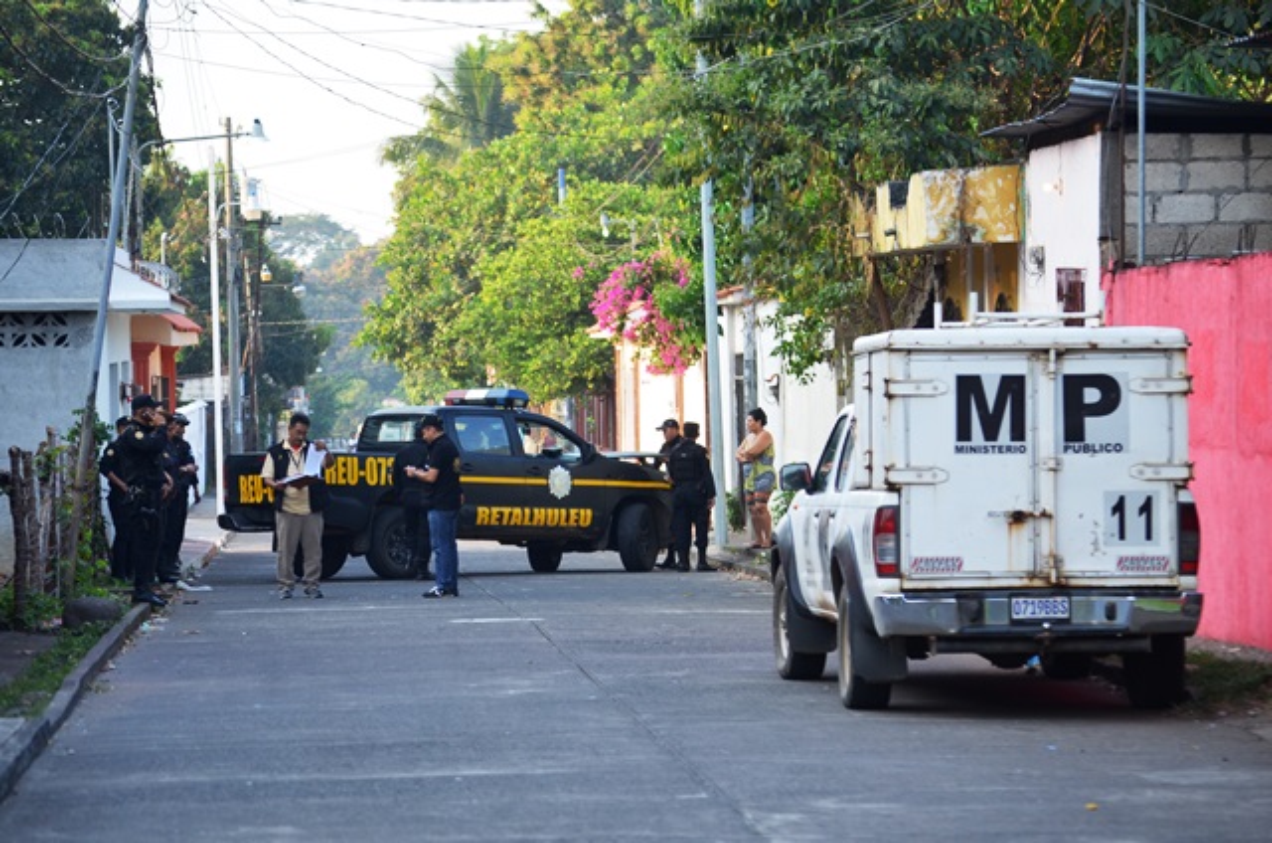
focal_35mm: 135
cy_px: 422
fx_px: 4760
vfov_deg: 10.1
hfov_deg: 15.2
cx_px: 636
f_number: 6.3
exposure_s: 1/160
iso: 200
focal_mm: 90
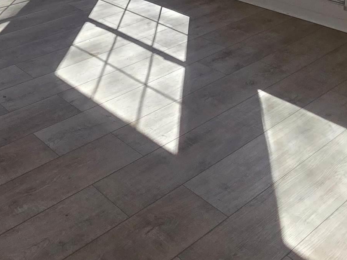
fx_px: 441
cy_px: -135
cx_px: -47
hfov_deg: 35.7
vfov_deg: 24.8
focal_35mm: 44
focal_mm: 2.2
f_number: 1.9
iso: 160
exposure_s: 1/2000
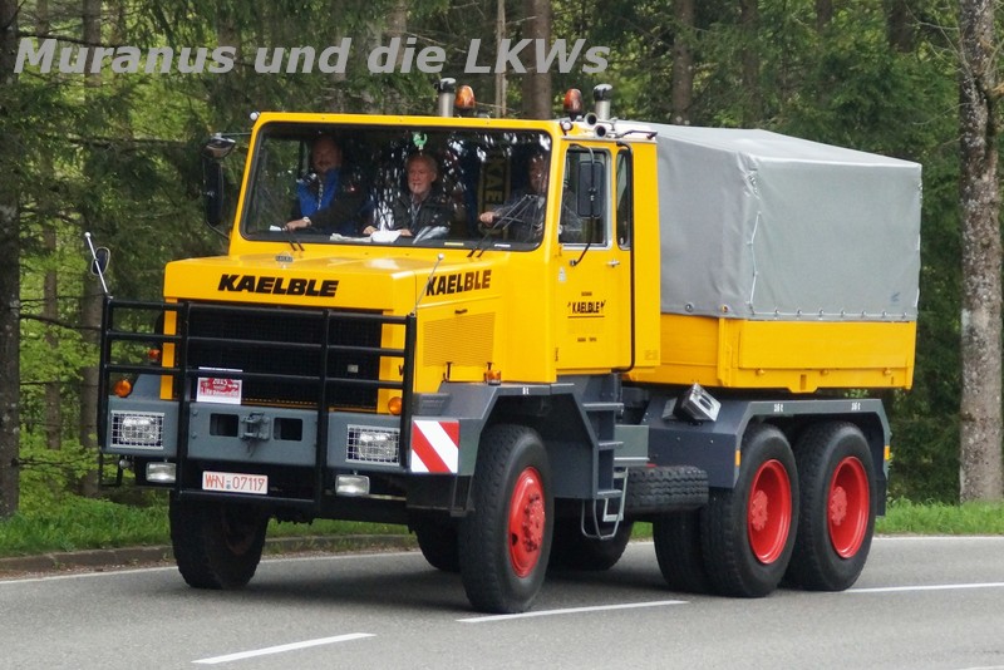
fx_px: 5440
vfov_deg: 7.0
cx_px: 502
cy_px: 335
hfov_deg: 10.5
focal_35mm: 195
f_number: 5.6
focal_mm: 130
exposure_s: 1/800
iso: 2000
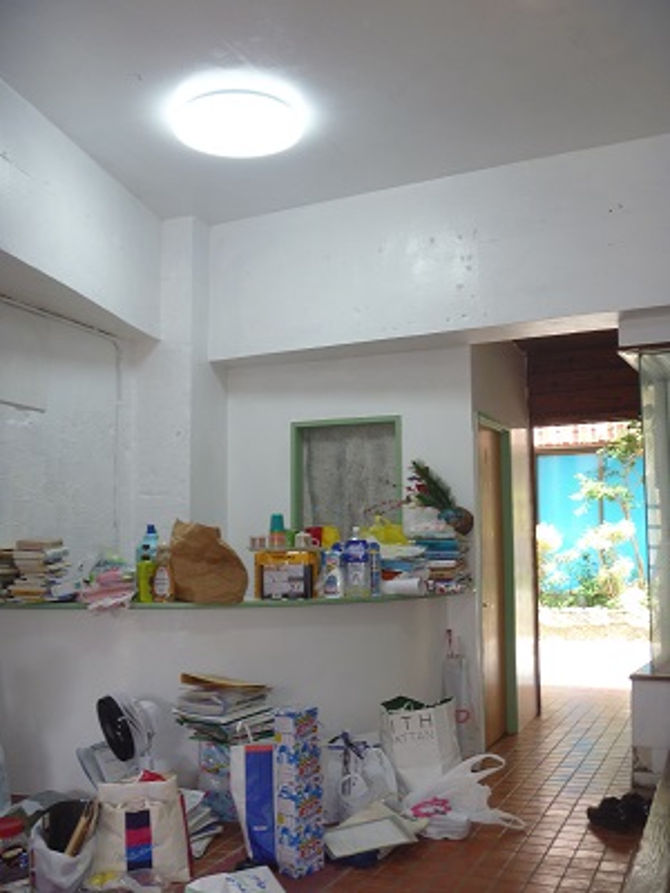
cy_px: 446
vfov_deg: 52.6
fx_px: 903
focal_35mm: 35
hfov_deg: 40.7
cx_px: 335
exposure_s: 1/30
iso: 100
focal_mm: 6.3
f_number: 3.5
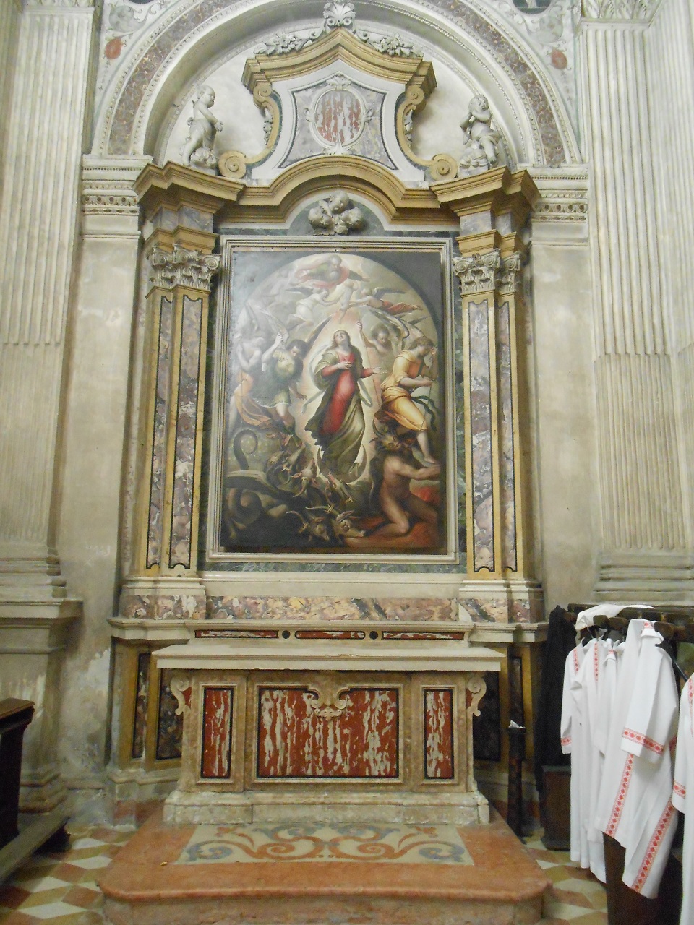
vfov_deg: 67.3
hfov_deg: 53.1
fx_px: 695
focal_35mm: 26
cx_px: 347
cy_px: 462
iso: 800
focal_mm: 4.6
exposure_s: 1/13
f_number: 3.5
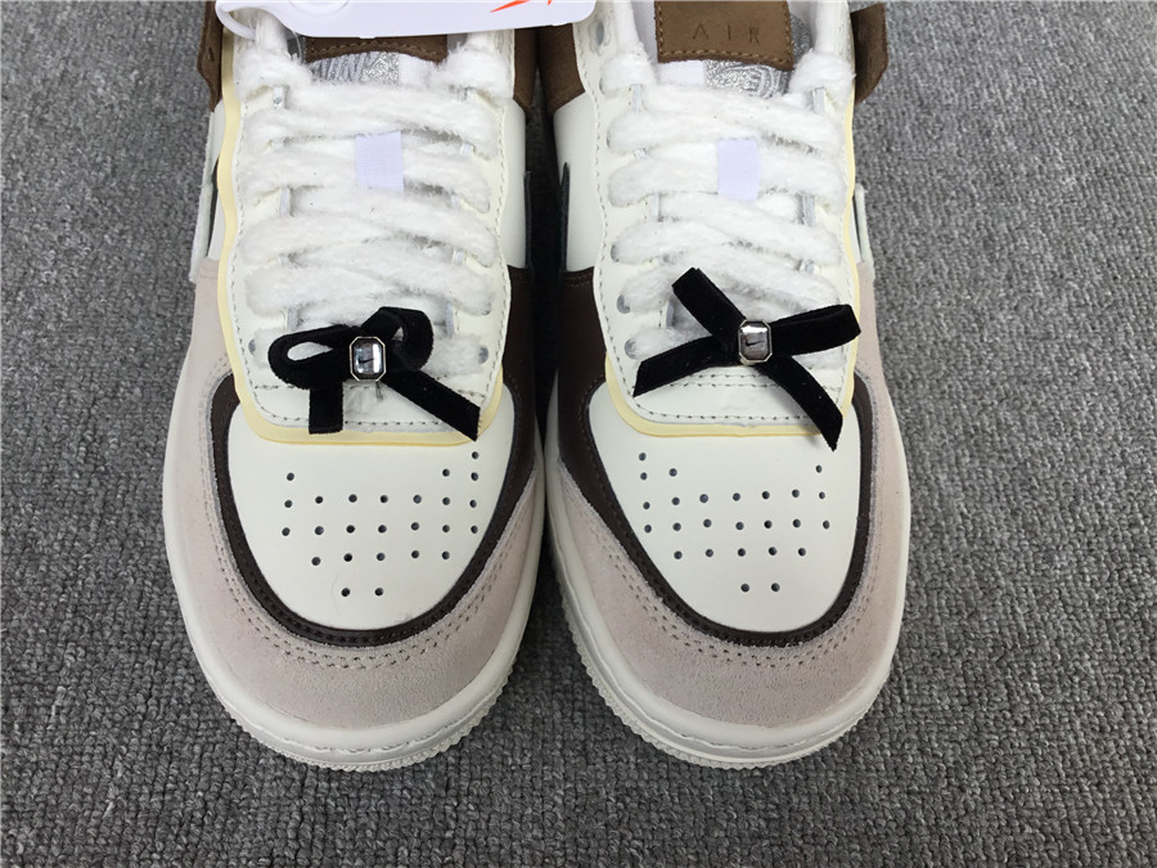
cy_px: 434
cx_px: 578
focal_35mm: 31
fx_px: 1036
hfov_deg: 58.4
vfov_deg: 45.4
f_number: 2.4
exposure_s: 1/673
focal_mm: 3.3
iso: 25
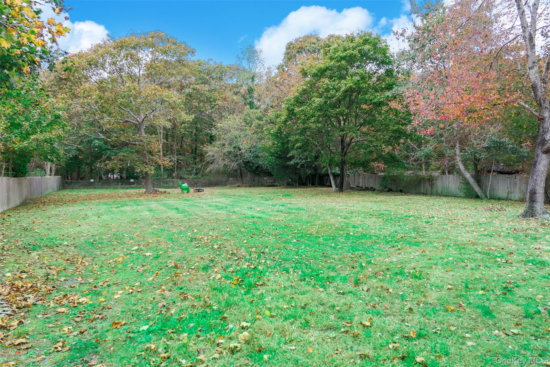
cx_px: 275
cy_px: 184
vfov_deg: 53.1
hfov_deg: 73.8
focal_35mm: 24
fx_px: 367
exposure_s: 1/200
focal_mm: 8.8
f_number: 2.8
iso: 125
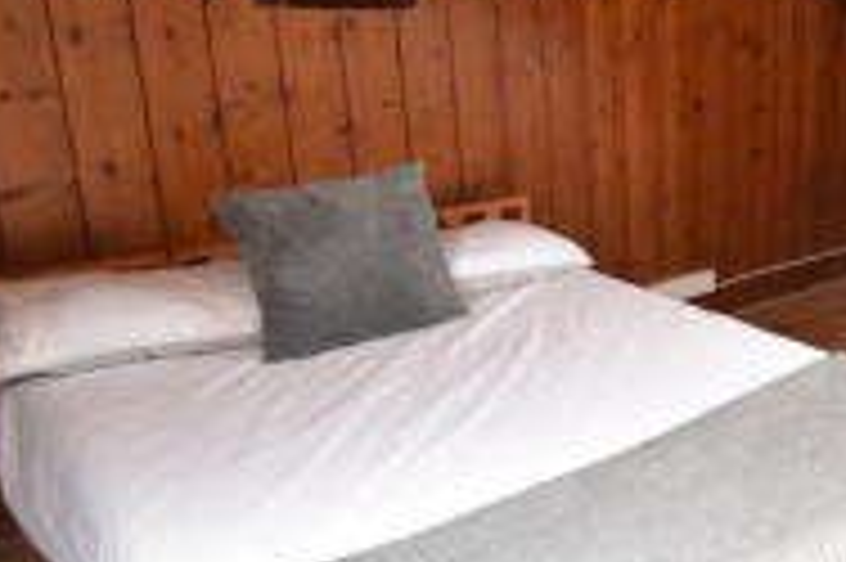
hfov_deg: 42.5
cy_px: 214
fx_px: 892
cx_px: 878
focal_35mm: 38
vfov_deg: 34.8
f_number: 5
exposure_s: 1/100
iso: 800
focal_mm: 10
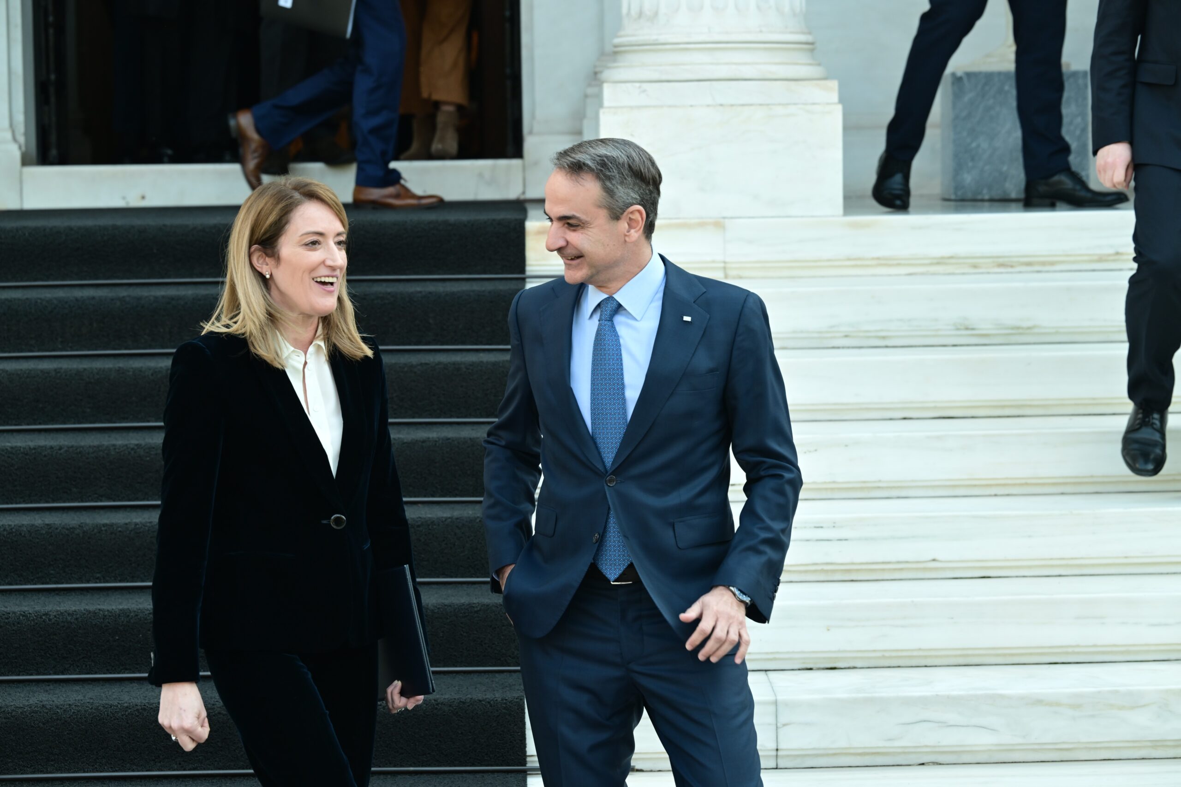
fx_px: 3280
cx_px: 590
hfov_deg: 20.4
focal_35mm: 100
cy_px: 394
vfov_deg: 13.7
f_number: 5
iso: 500
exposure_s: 1/320
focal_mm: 100
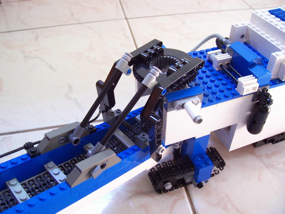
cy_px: 107
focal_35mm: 34
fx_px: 280
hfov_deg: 54.0
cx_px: 142
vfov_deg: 41.8
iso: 160
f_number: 2.7
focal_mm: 5.6
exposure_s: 1/17.4
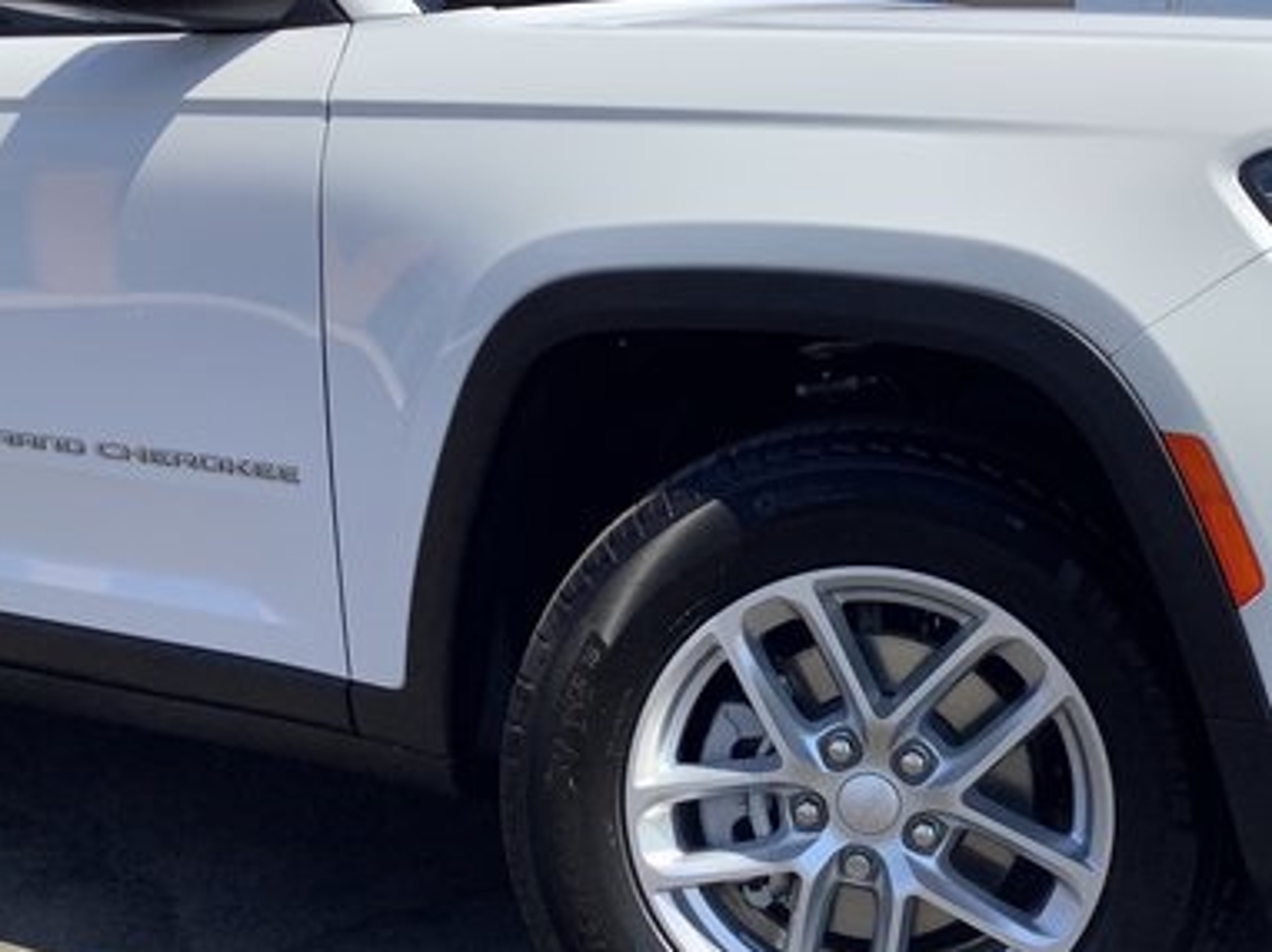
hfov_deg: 36.5
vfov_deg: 28.0
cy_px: 559
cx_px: 846
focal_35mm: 52
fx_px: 1910
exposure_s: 1/1698
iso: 25
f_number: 2.4
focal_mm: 3.3
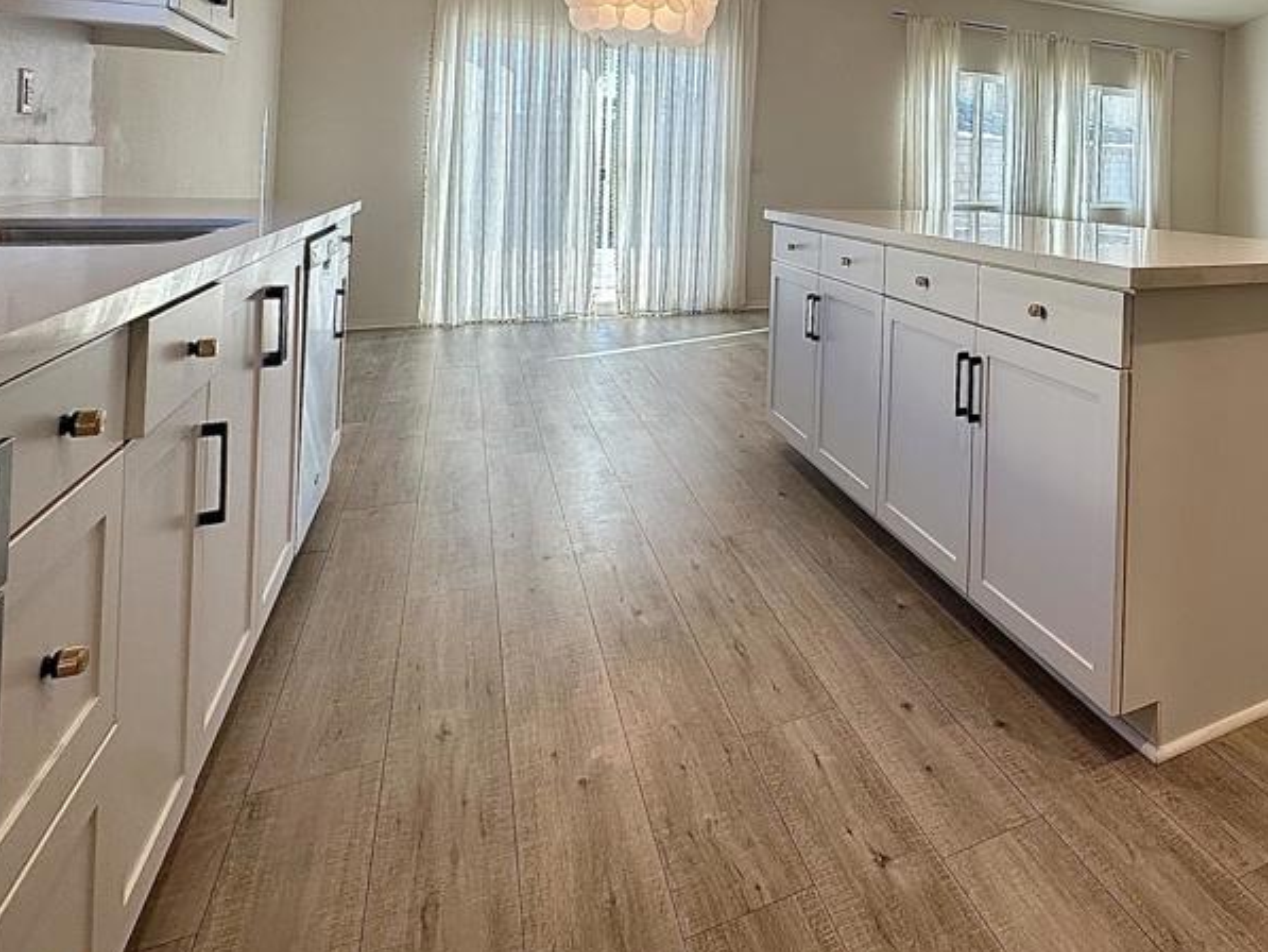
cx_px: 1007
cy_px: 166
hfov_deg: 65.4
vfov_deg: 52.5
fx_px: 879
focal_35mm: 24
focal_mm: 2.22
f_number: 2.2
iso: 40
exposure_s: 1/147
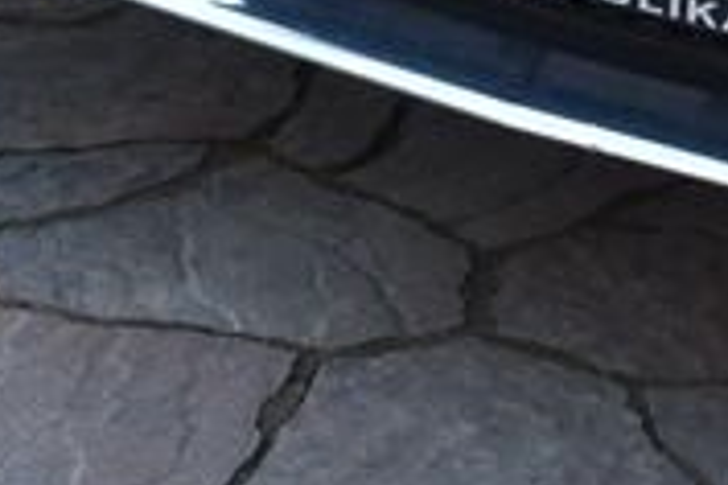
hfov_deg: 7.8
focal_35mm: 254
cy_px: -691
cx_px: 1353
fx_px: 5136
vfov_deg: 5.2
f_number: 5.6
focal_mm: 44
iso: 500
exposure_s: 1/125
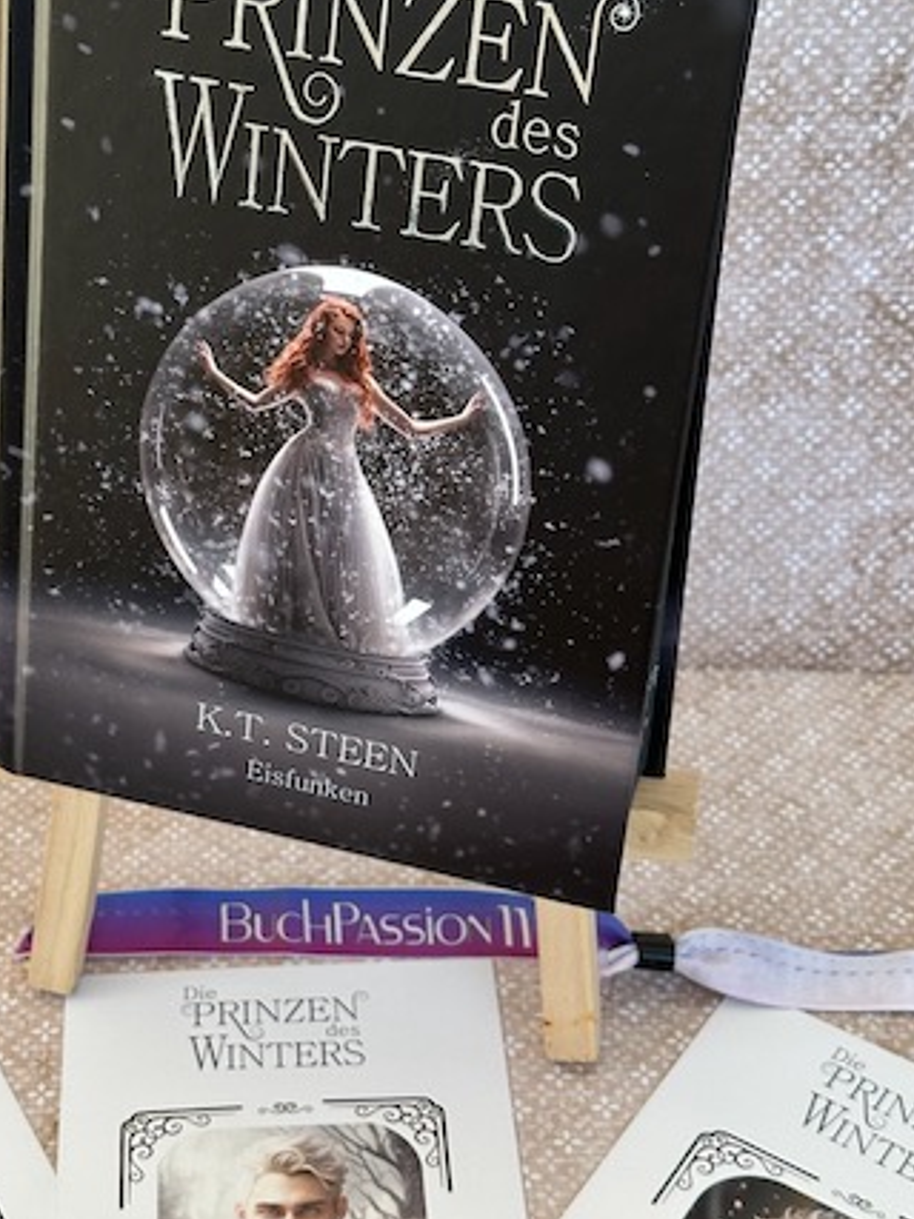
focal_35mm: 72
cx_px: 326
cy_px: 554
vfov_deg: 27.0
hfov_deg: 20.4
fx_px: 2536
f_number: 1.78
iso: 64
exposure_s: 1/121
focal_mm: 6.86
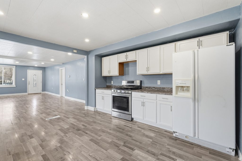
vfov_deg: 73.7
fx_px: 108
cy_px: 80
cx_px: 121
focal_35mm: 16
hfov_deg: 96.8
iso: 250
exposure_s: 1/200
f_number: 9
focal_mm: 16
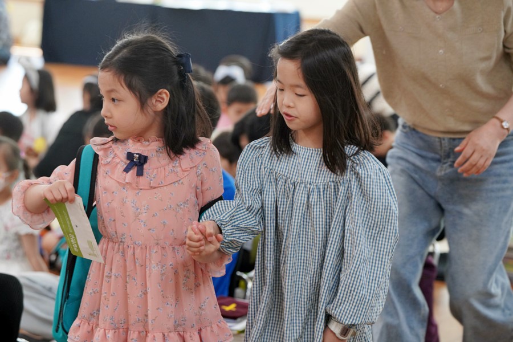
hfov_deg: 20.6
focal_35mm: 99
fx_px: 1411
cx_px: 256
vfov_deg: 13.8
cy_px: 171
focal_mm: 99
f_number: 4
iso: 2000
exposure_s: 1/160
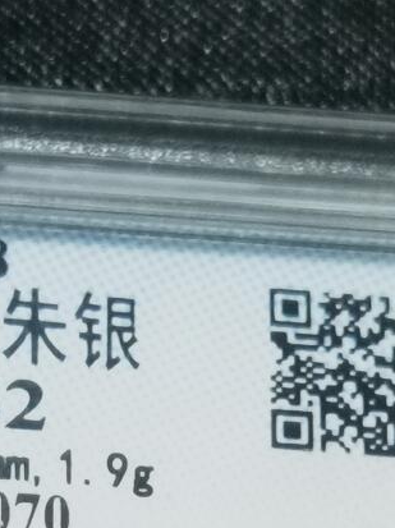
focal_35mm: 253
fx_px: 3855
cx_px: 61
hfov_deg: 5.9
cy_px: 842
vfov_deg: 7.7
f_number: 1.9
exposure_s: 1/100
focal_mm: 6.67
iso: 125
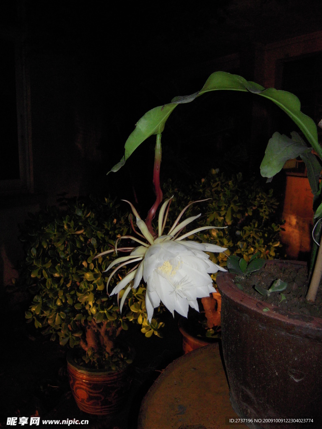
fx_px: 347
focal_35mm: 28
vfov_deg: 63.4
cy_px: 214
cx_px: 161
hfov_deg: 49.7
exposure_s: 1/25
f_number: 2.7
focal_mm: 5
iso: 400
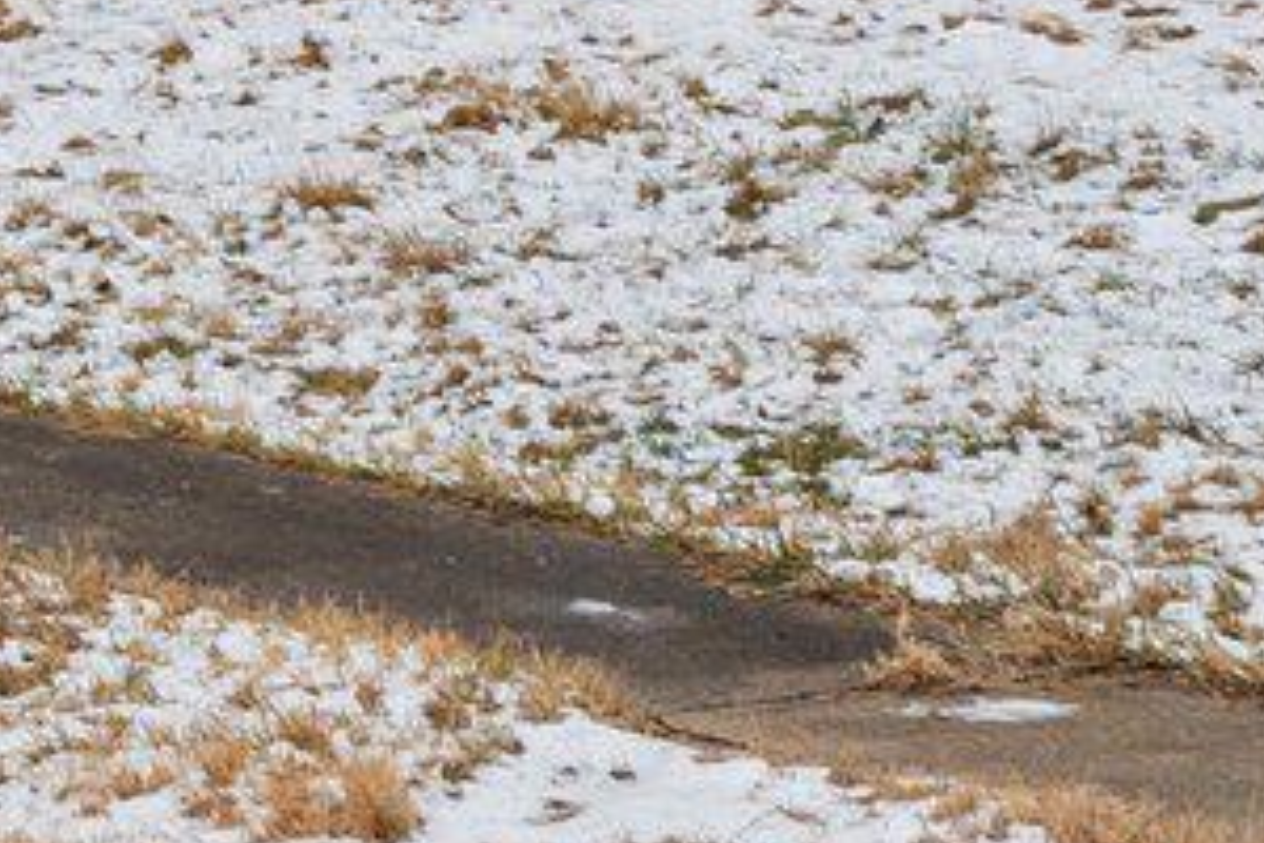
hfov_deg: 9.6
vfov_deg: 6.3
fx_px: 7197
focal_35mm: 205
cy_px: -1359
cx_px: -847
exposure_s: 1/30
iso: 100
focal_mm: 20
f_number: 9
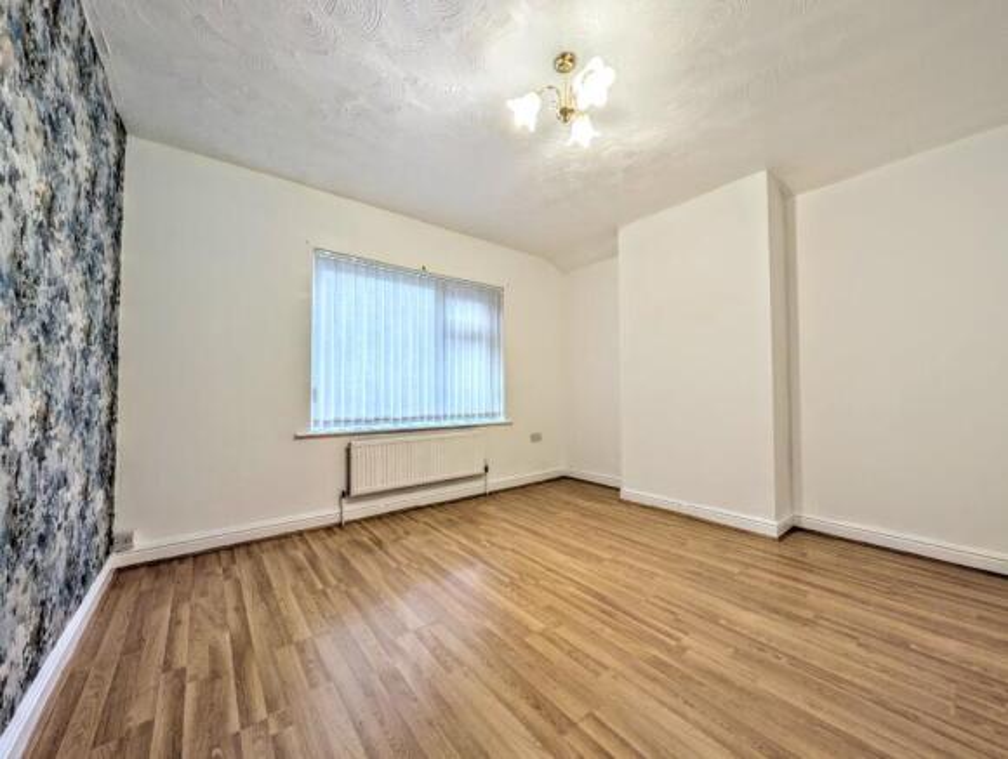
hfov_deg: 110.4
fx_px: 350
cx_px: 504
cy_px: 380
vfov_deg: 94.7
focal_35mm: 12
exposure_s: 1/48.9
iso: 58
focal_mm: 2.02
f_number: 1.7
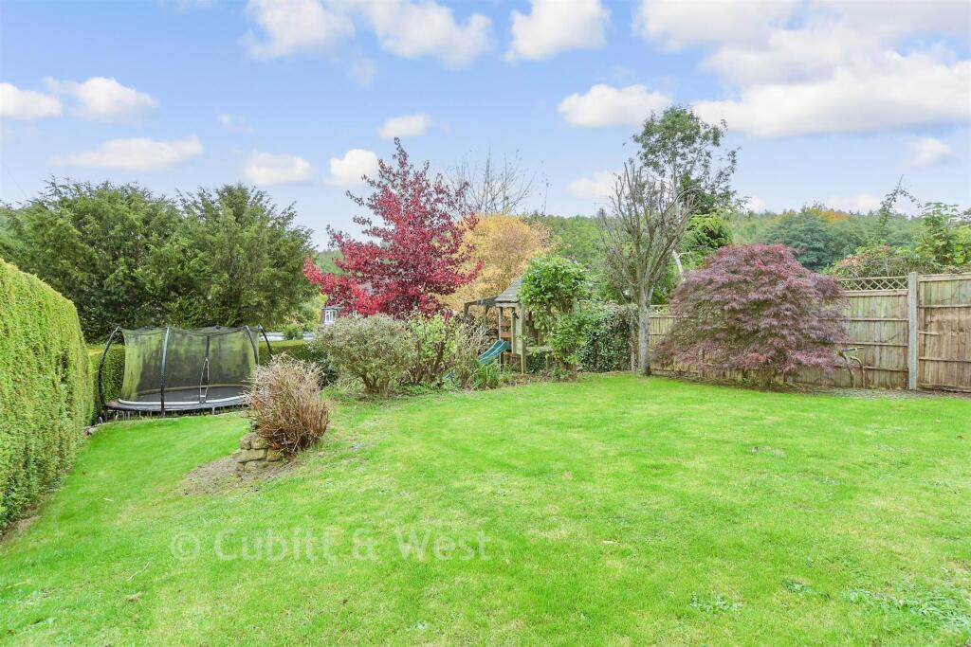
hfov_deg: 90.0
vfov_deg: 67.4
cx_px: 486
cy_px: 324
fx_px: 486
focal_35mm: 18
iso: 160
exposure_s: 1/13
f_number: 8
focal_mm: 12
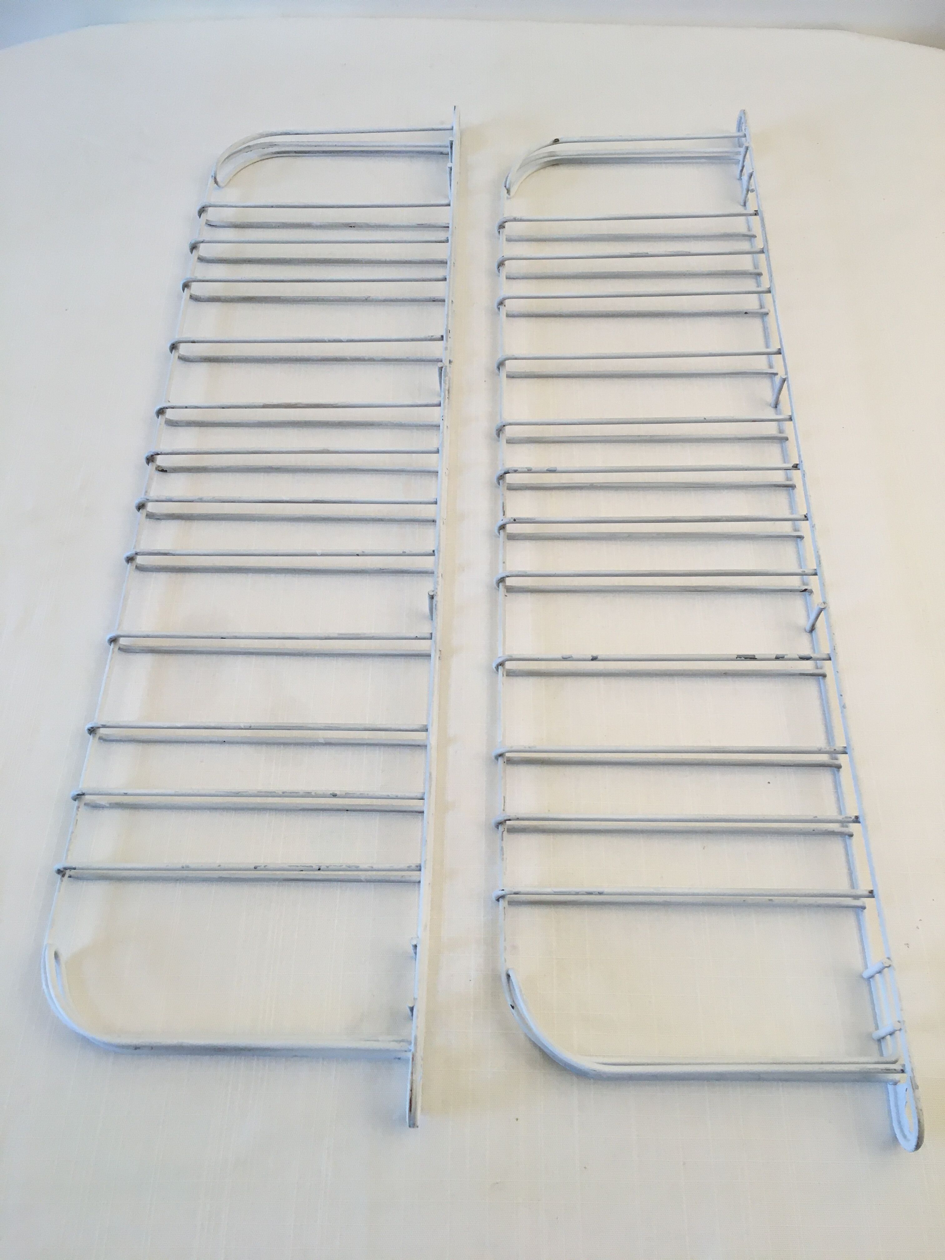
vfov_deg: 61.7
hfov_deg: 48.2
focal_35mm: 29
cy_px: 630
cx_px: 472
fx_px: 1056
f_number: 2.2
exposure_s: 1/33
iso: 40
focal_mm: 4.15
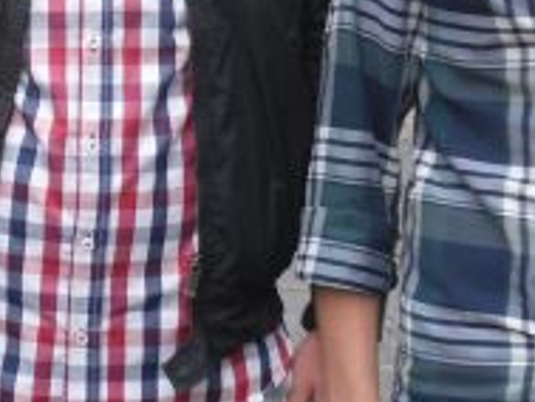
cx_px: -164
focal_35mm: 115
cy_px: -178
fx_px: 1778
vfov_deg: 12.3
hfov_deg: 16.2
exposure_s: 1/56
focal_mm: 6
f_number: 2.8
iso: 100
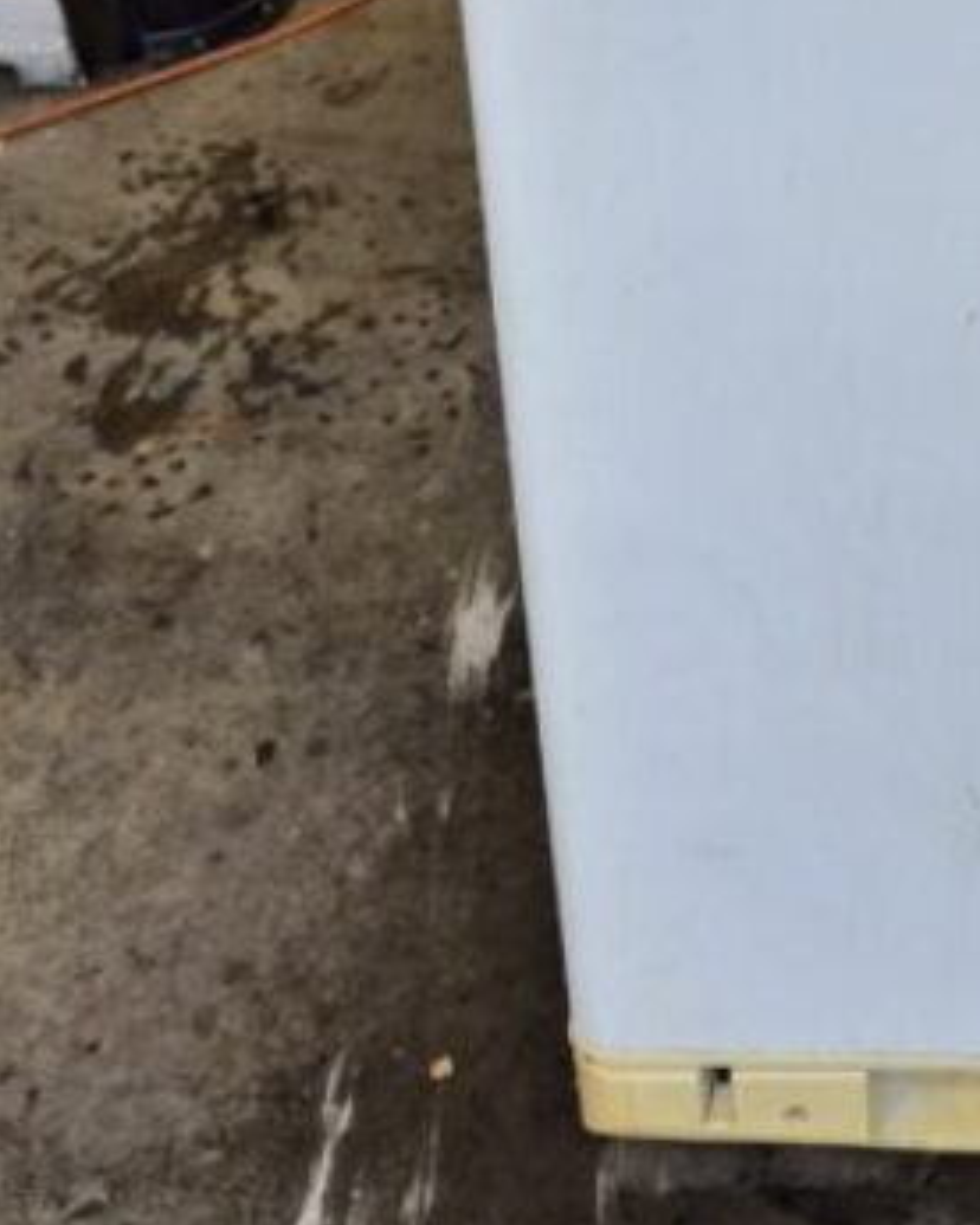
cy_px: -696
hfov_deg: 18.4
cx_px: 1246
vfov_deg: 20.4
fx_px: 2828
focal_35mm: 78
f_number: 1.8
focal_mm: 5.4
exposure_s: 1/120
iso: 25
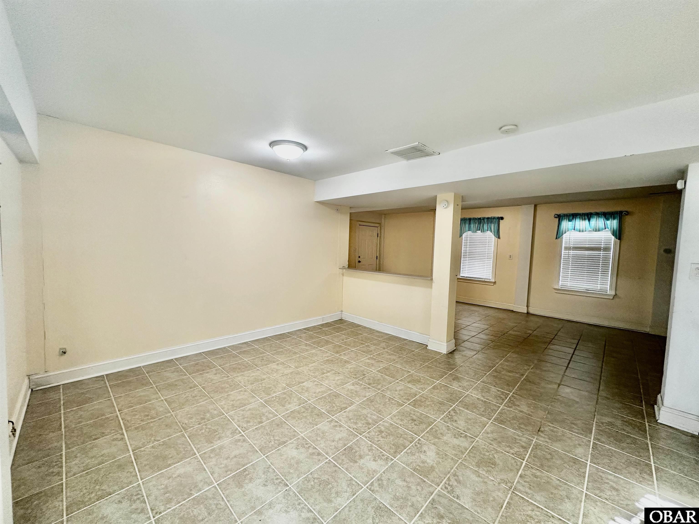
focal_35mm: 14
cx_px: 350
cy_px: 262
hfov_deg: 102.1
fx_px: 283
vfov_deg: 85.7
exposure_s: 1/60
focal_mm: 2.22
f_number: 2.2
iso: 160
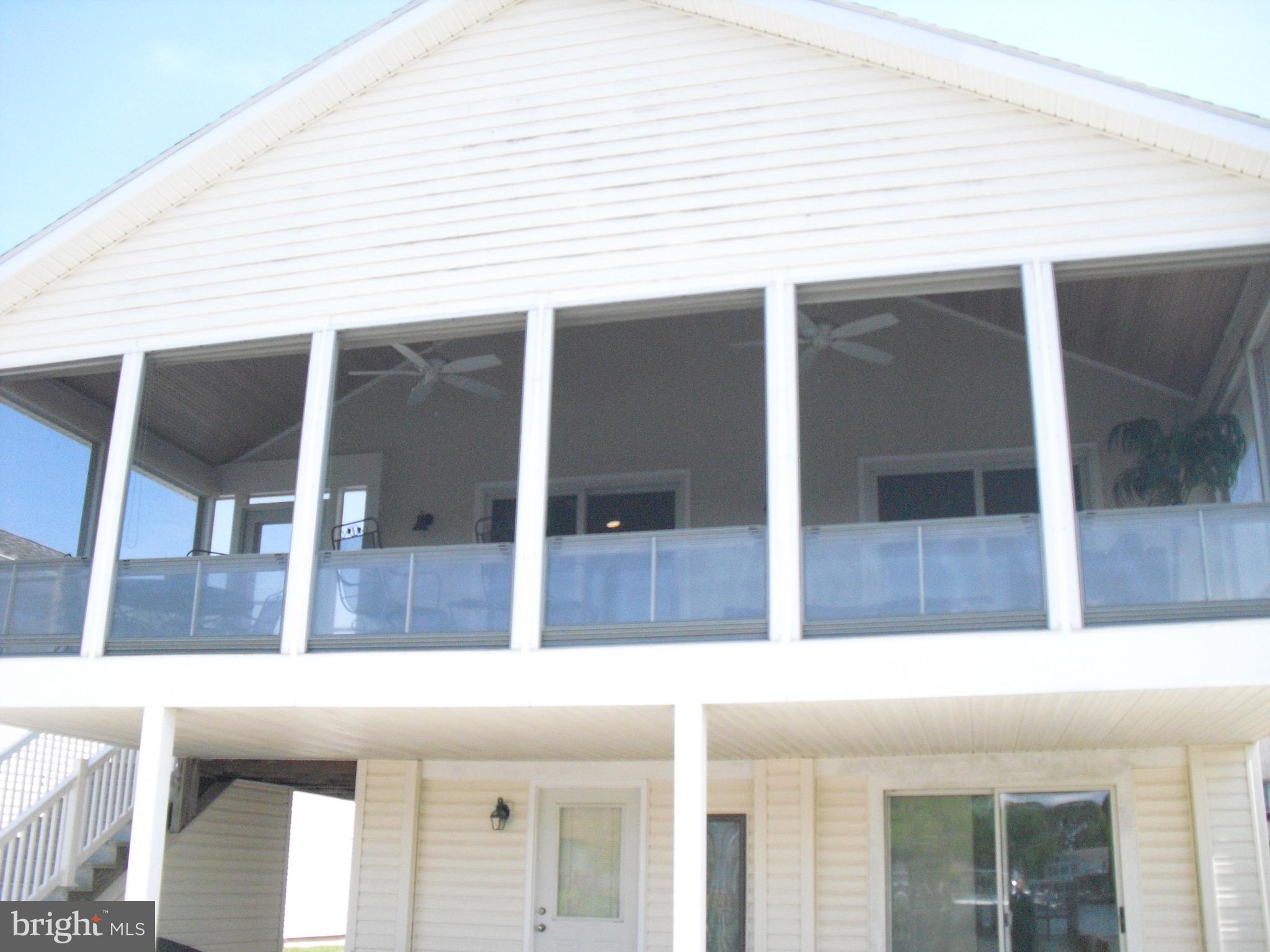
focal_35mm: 36
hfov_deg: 51.4
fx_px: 1321
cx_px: 635
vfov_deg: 39.7
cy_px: 476
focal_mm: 6.3
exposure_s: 1/250
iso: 400
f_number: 7.8
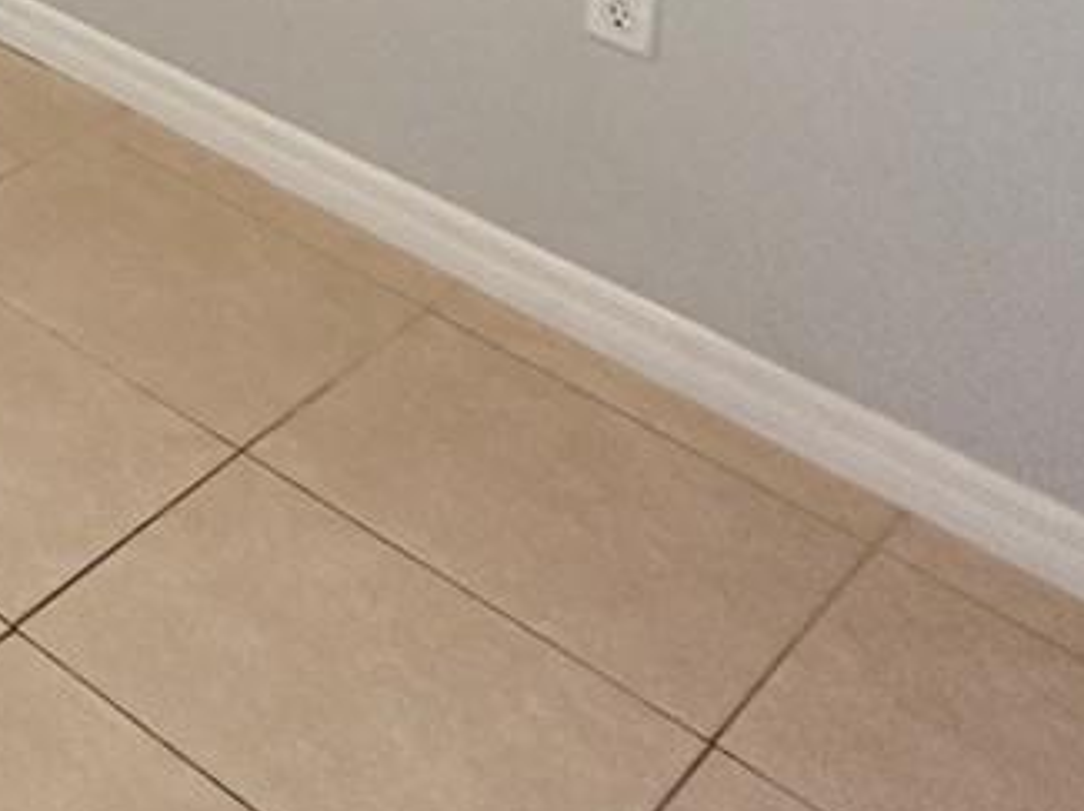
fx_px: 2158
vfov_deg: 15.1
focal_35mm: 69
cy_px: -1011
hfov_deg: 19.9
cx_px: -904
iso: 125
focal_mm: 2.22
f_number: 2.2
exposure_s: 1/120
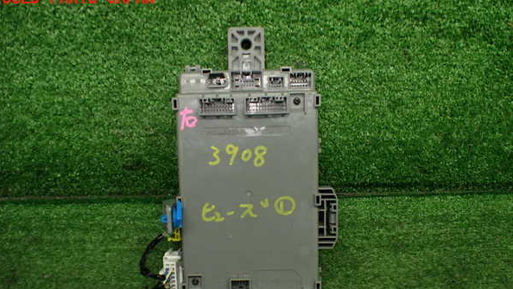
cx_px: 256
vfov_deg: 35.4
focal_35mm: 33
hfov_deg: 59.5
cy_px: 182
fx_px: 449
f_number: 2.3
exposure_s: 1/125
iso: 400
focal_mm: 5.4
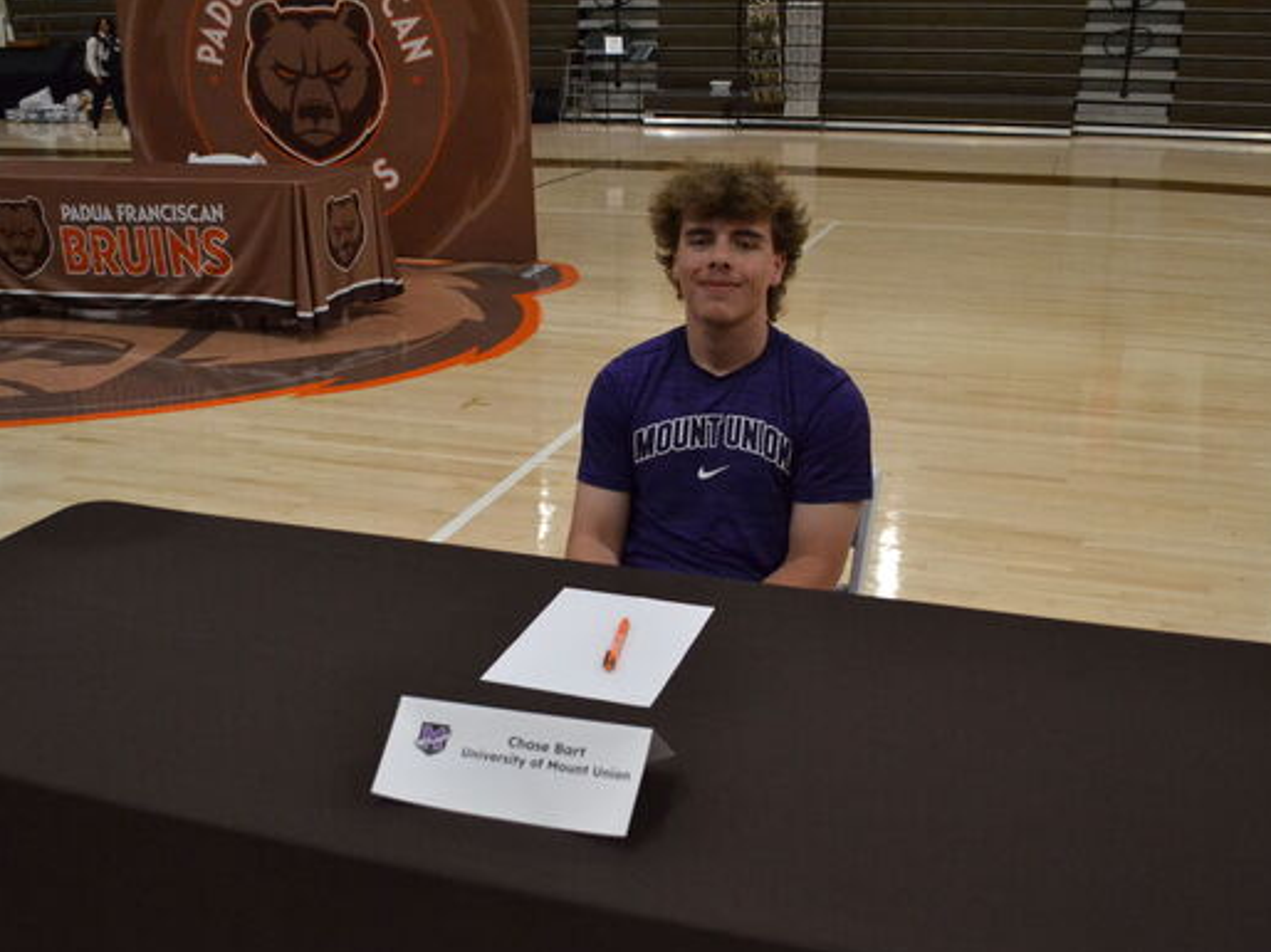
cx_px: 639
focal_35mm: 38
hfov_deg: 49.0
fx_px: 1395
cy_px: 504
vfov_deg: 37.7
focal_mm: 22
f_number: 3.8
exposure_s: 1/500
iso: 2500
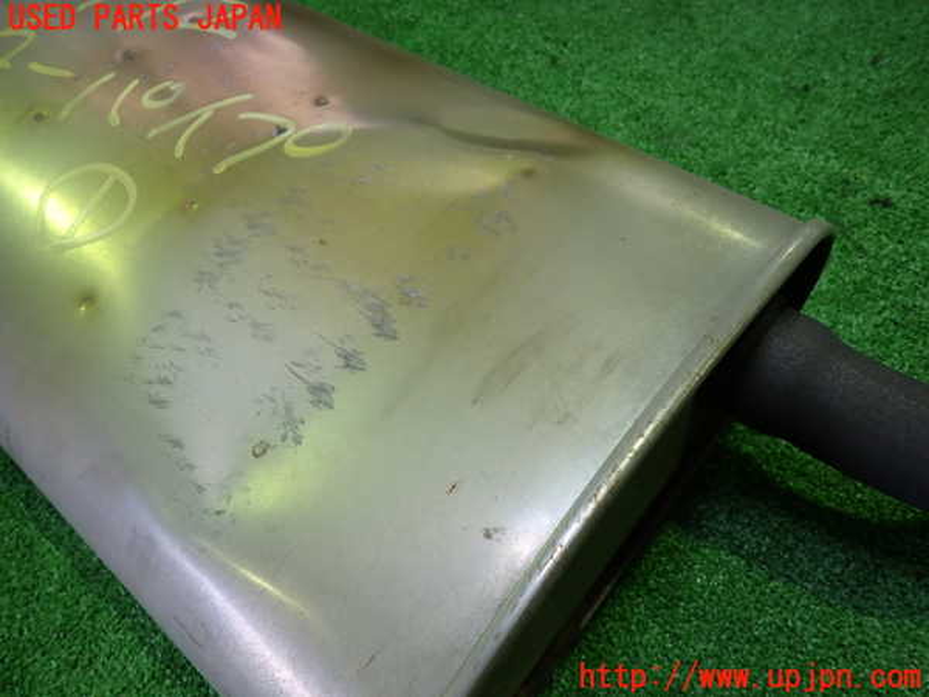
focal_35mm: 25
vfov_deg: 54.9
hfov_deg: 69.4
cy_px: 348
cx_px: 464
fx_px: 671
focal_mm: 4.5
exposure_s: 1/50
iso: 200
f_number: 2
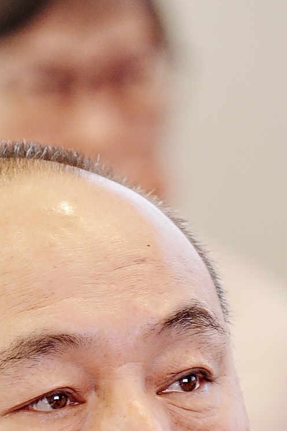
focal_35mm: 1240
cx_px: 60
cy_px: 671
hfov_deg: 1.1
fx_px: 14834
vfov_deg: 1.7
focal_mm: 200
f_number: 2.8
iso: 400
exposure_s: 1/50
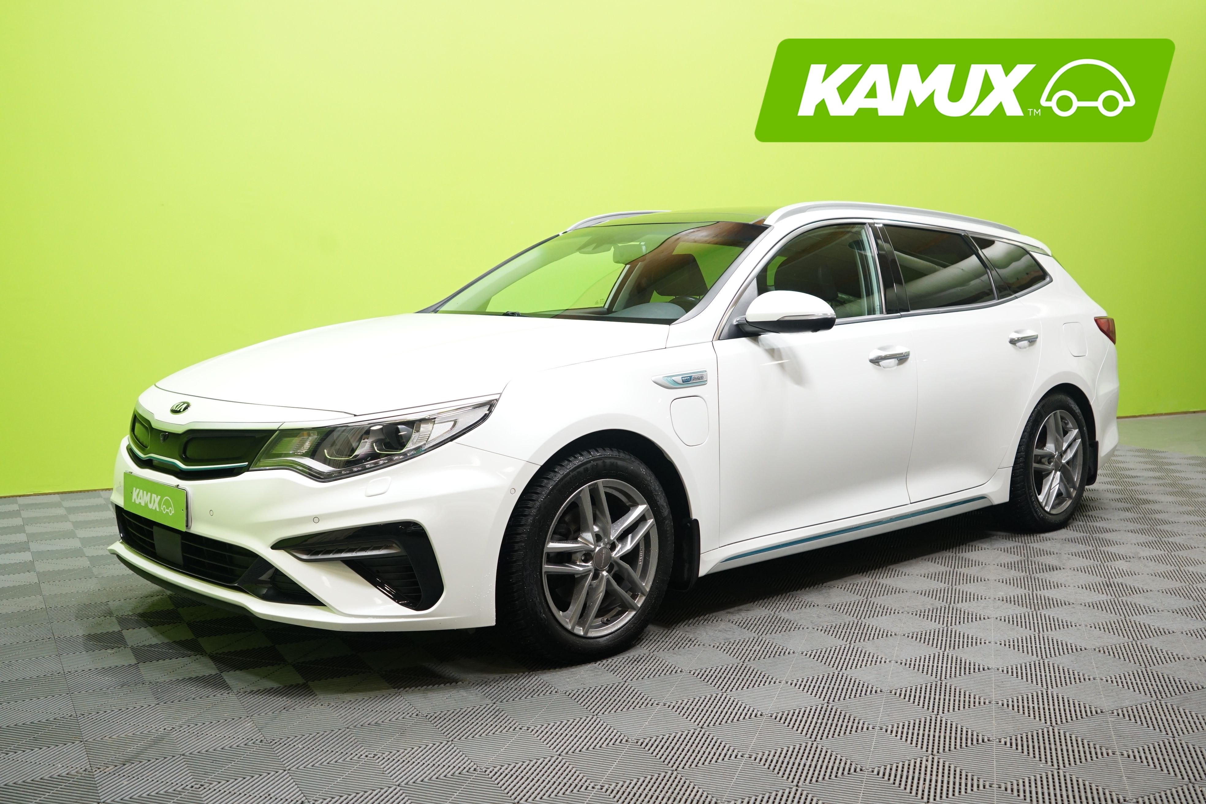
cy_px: 402
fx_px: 1206
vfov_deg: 36.9
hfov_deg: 53.1
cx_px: 603
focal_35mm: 36
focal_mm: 36
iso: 1000
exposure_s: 1/20
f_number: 5
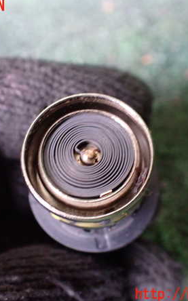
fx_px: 353
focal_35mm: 43
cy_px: 150
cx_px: 85
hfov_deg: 29.8
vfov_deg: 46.2
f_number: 2.3
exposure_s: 1/30
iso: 1000
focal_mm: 5.4
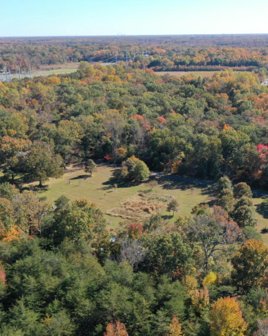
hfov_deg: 34.8
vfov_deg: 42.9
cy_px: 170
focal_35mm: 43
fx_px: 426
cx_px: 152
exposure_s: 1/320
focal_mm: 10.26
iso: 100
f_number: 5
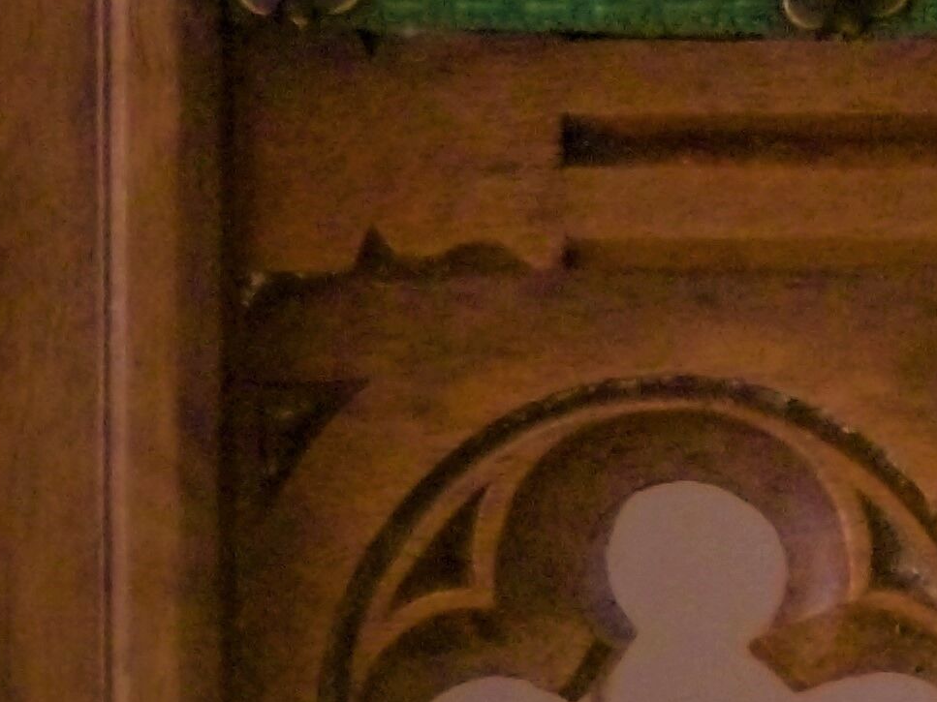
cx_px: 1938
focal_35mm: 262
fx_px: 7091
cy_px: -94
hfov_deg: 7.3
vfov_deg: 5.6
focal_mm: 9.9
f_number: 4.2
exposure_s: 1/4
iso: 800
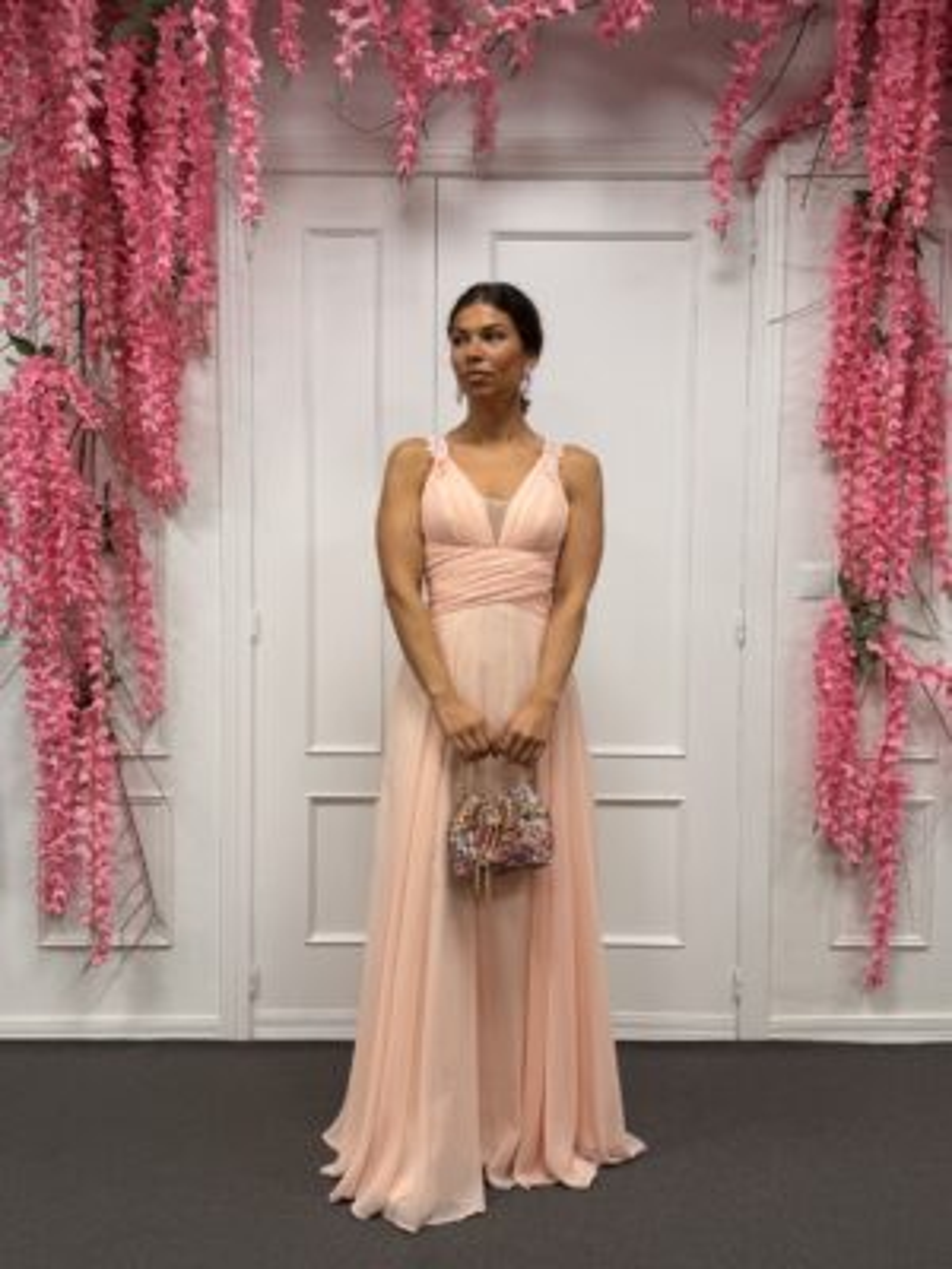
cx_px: 476
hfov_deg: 56.8
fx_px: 880
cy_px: 634
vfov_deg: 71.6
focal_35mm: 24
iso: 64
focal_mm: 6.76
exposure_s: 1/121
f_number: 1.78
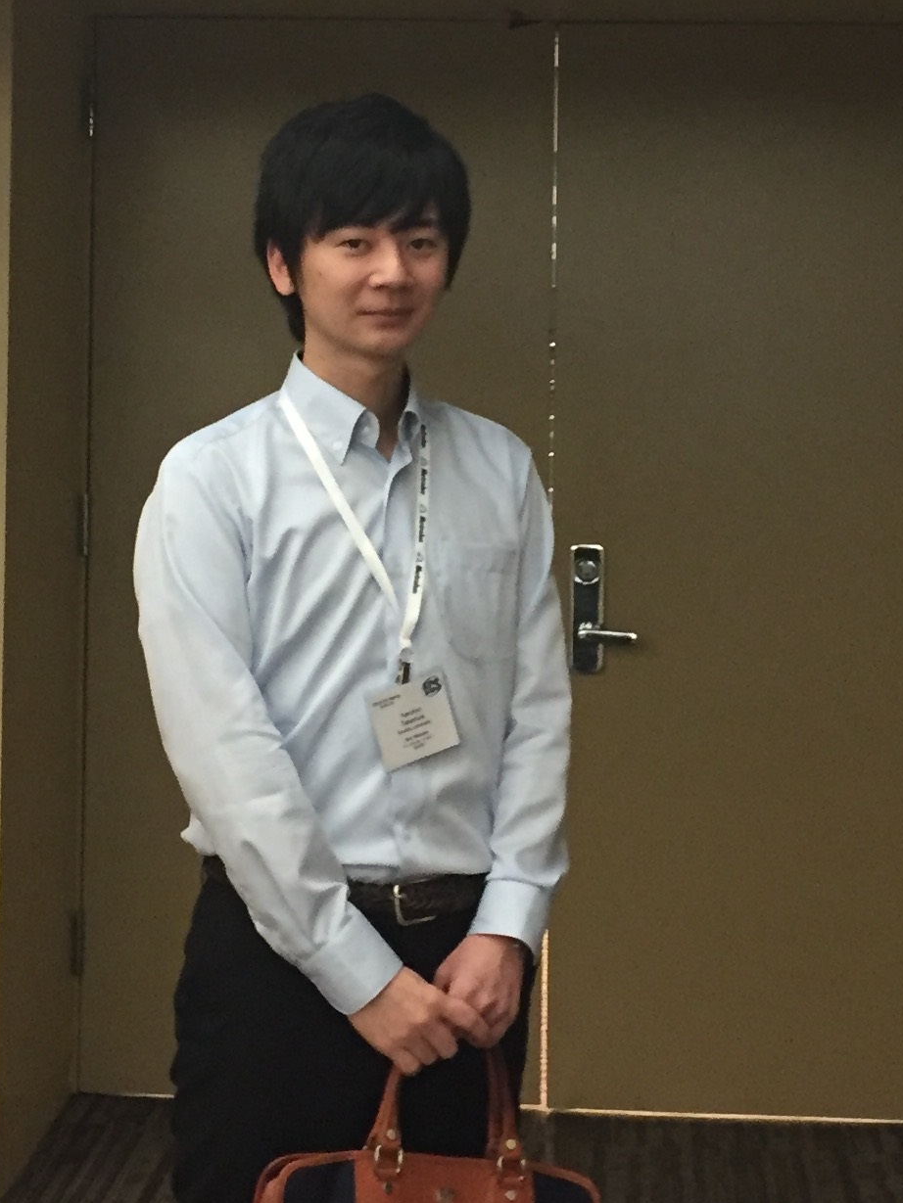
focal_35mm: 77
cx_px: 469
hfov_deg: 19.1
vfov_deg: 25.1
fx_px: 2678
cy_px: 320
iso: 250
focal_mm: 4.15
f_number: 2.2
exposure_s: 1/24
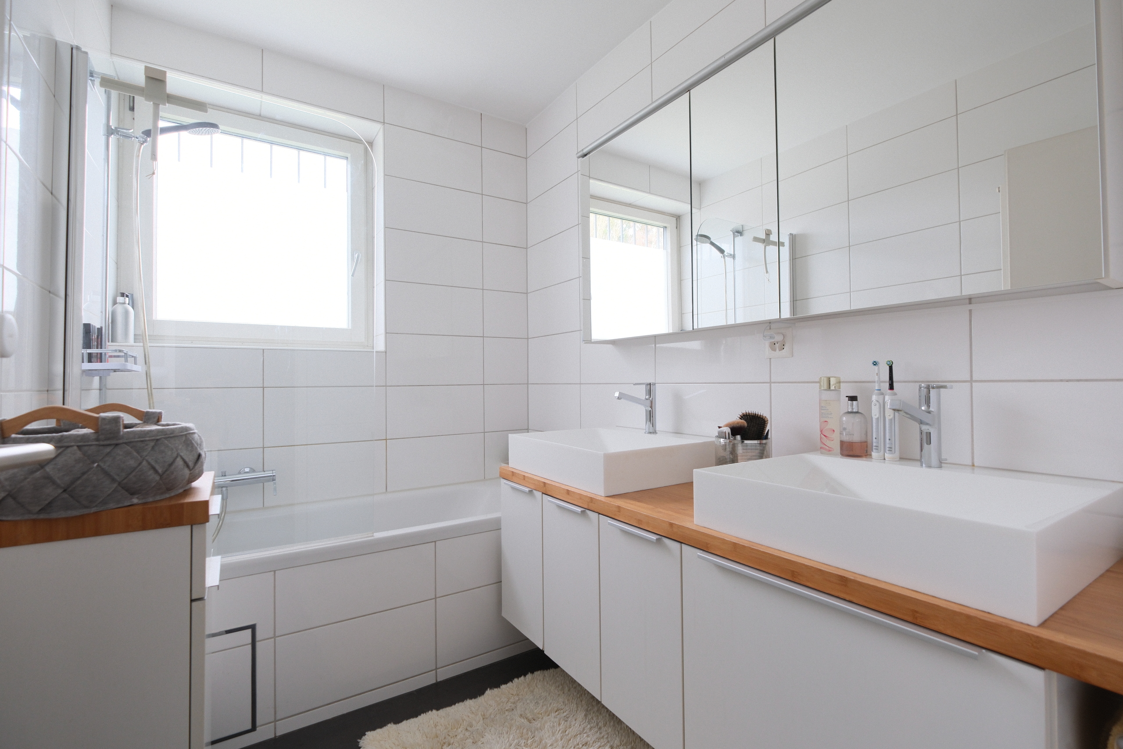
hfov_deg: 100.4
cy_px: 374
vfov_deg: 77.3
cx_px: 562
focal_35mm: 15
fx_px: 468
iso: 500
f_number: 4
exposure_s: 1/15
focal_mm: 10
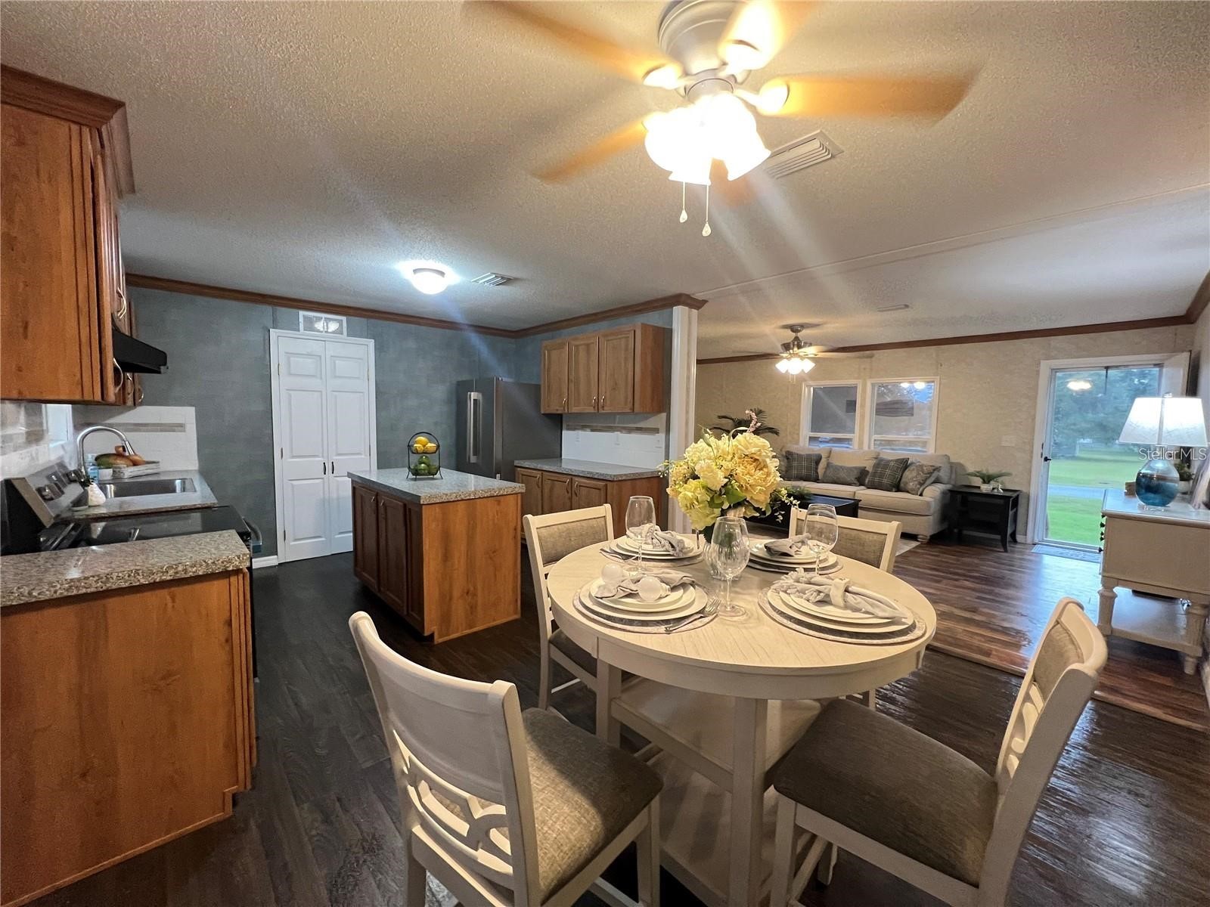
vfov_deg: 89.9
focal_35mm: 13
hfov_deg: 106.2
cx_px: 605
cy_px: 454
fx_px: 454
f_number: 1.8
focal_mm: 1.57
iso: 400
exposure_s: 1/60
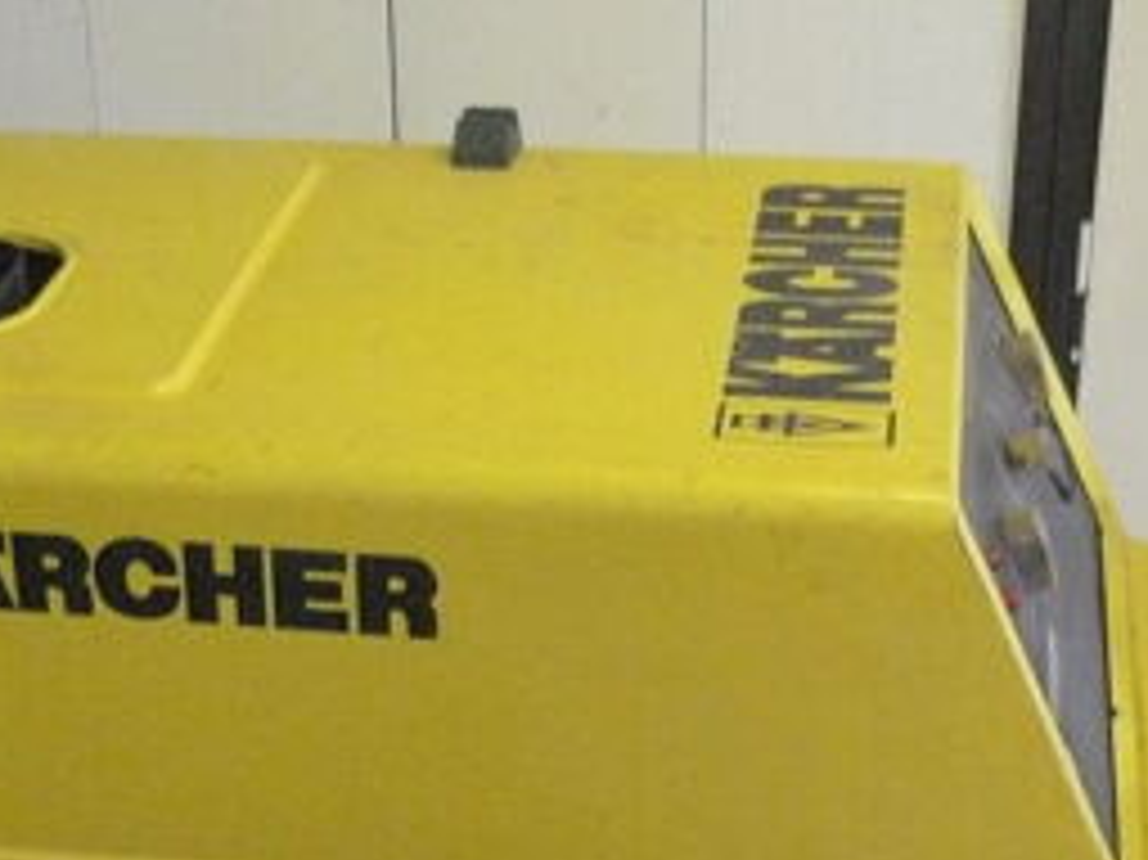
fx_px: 2619
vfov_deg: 18.5
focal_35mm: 79
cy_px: 698
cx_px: 554
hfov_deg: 24.7
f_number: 2.8
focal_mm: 7
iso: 800
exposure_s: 1/40
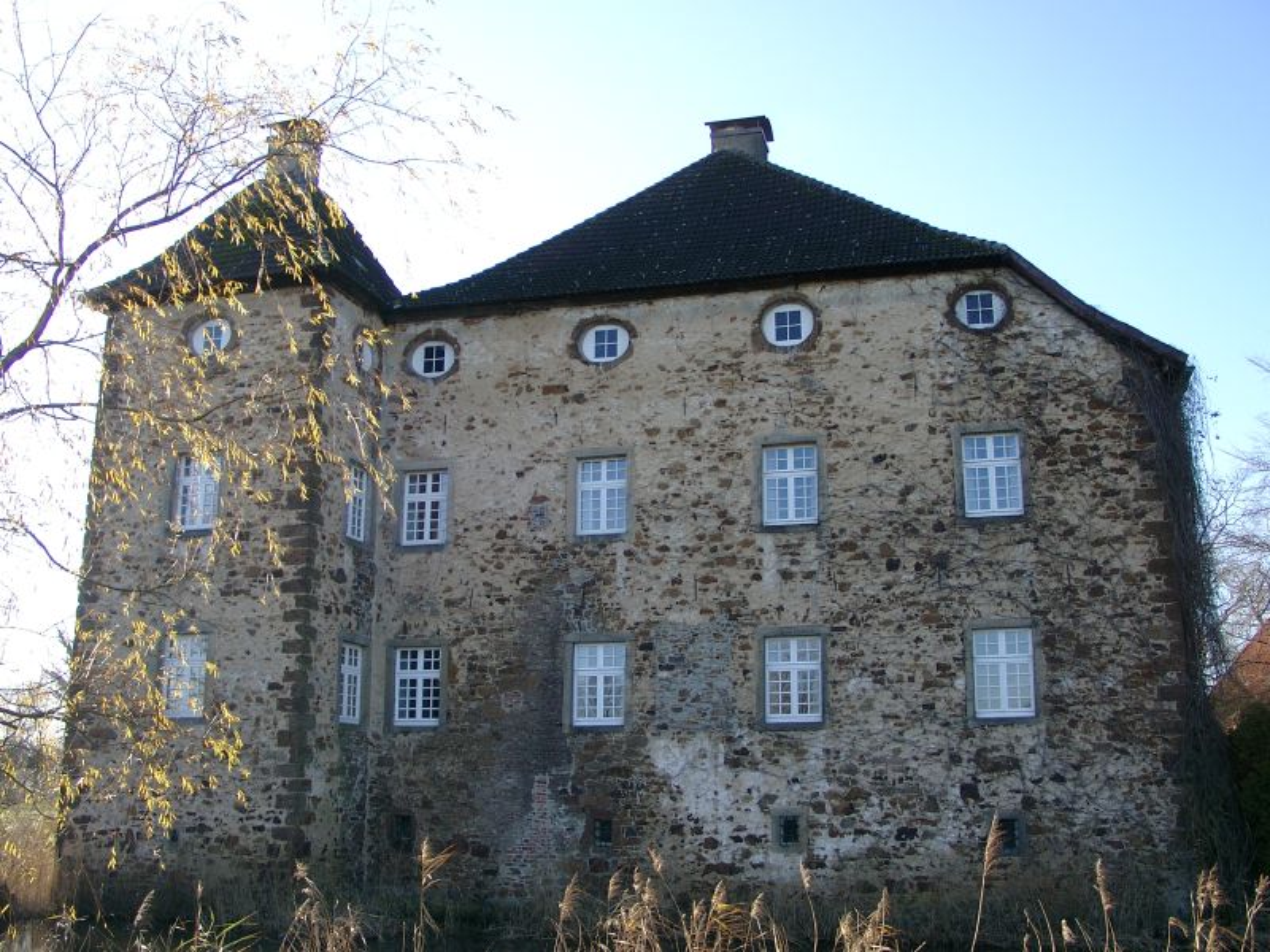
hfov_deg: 54.0
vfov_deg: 41.8
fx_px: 1247
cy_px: 476
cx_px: 635
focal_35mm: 34
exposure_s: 1/481
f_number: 2.3
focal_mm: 7.13
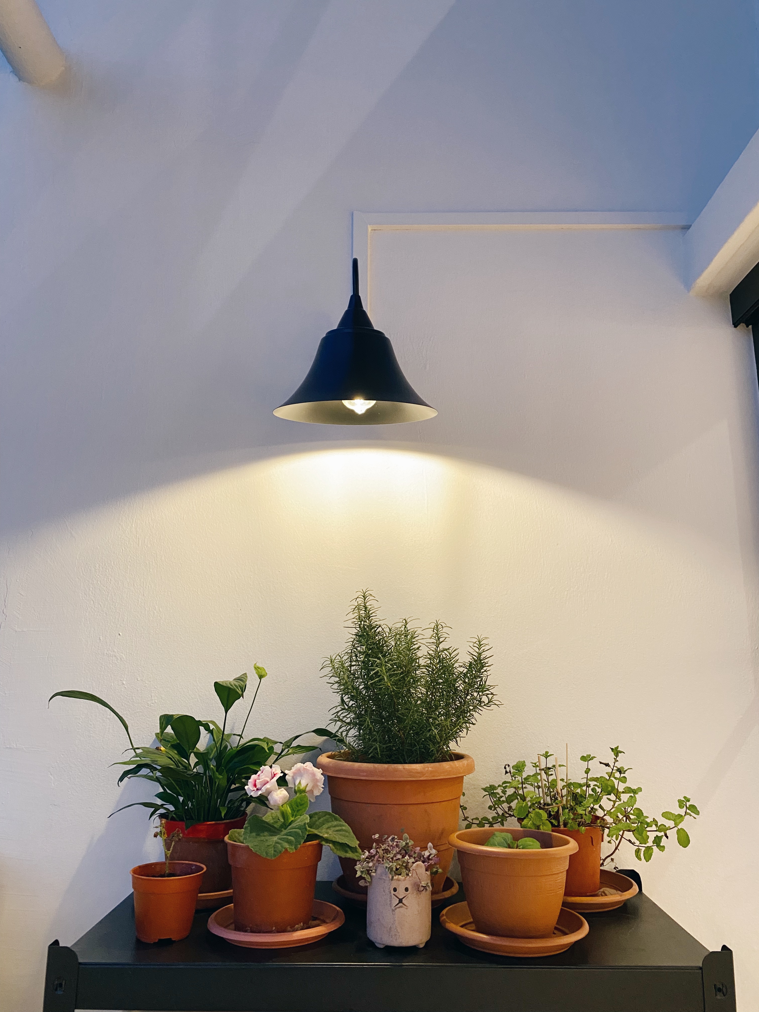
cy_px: 506
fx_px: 760
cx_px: 380
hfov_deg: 53.1
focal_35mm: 26
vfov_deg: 67.3
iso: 500
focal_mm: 4.25
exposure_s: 1/25
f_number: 1.8
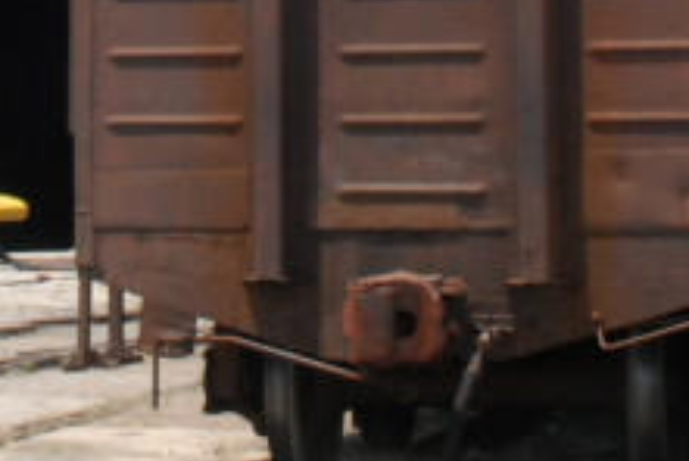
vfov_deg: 8.0
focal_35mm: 167
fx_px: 3200
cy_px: -316
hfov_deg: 12.2
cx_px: 94
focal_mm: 24
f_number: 22
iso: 800
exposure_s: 1/125
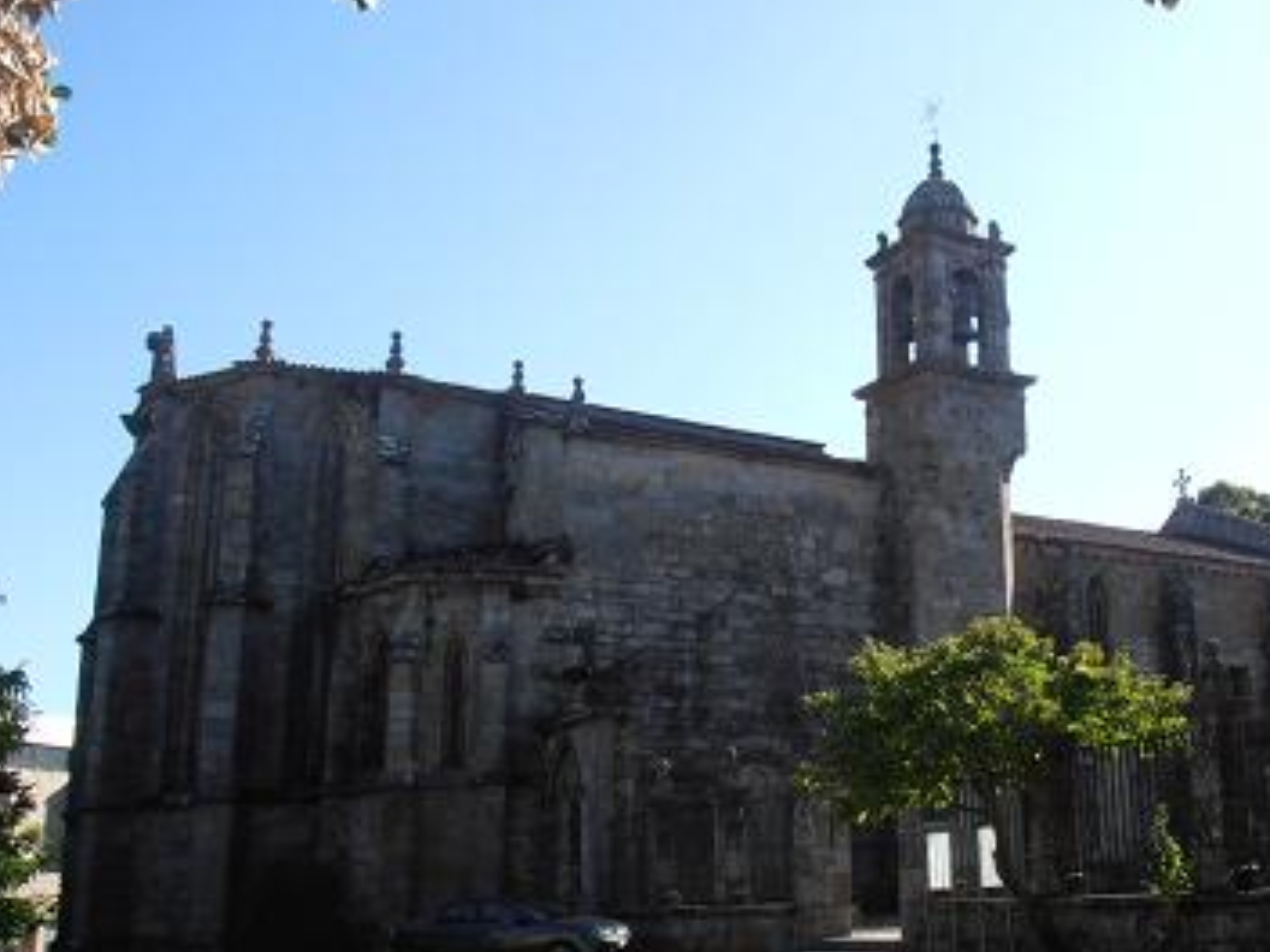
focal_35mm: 45
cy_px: 541
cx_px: 938
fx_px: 1651
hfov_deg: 41.0
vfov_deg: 32.1
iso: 80
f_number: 3.5
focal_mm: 5.25
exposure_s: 1/500
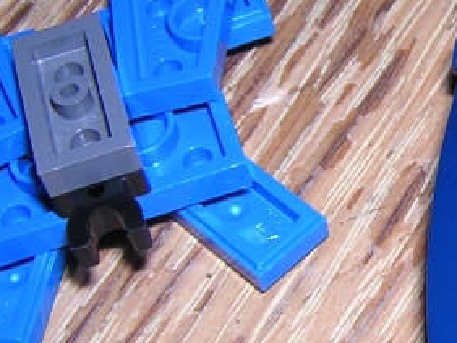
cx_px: 514
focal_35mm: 102
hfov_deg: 18.5
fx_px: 1348
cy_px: 150
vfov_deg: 14.5
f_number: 5.2
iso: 100
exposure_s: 1/60.1
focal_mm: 4.7
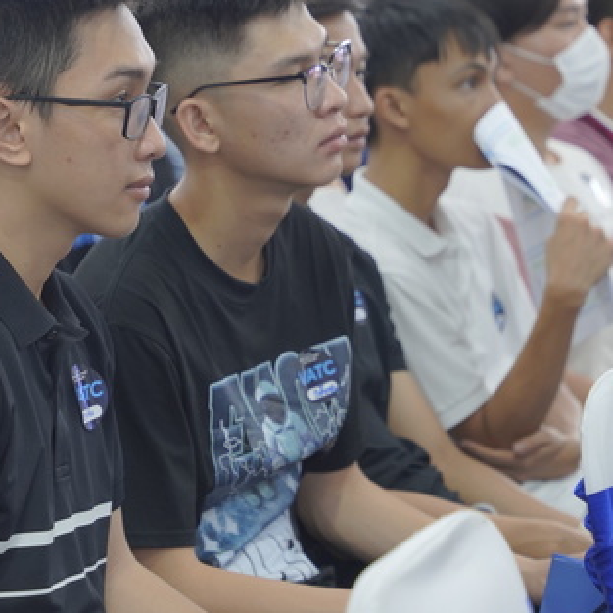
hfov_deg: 9.2
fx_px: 3807
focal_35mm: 190
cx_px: 347
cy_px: 224
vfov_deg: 9.2
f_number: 3.2
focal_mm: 70
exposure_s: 1/160
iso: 640
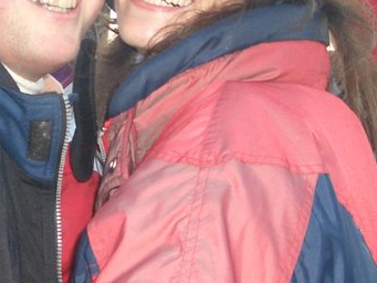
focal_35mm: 105
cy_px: 146
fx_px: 1144
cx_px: 85
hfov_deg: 18.6
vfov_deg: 14.1
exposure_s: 1/100
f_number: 2.6
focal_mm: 5.8
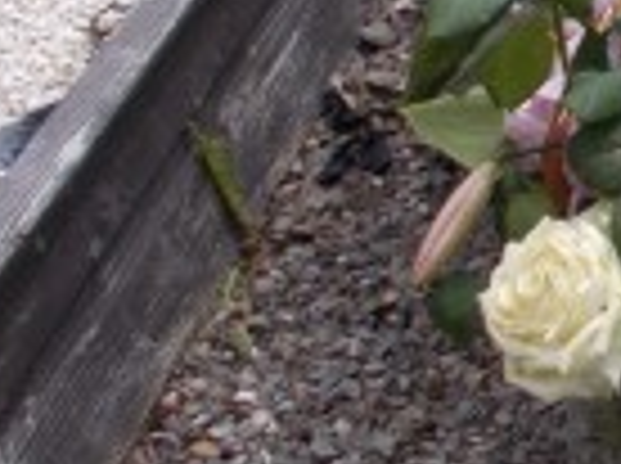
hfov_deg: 14.5
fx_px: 2167
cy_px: -176
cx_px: 1080
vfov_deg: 11.8
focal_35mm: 121
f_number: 8
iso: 80
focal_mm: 4.6
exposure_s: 1/100
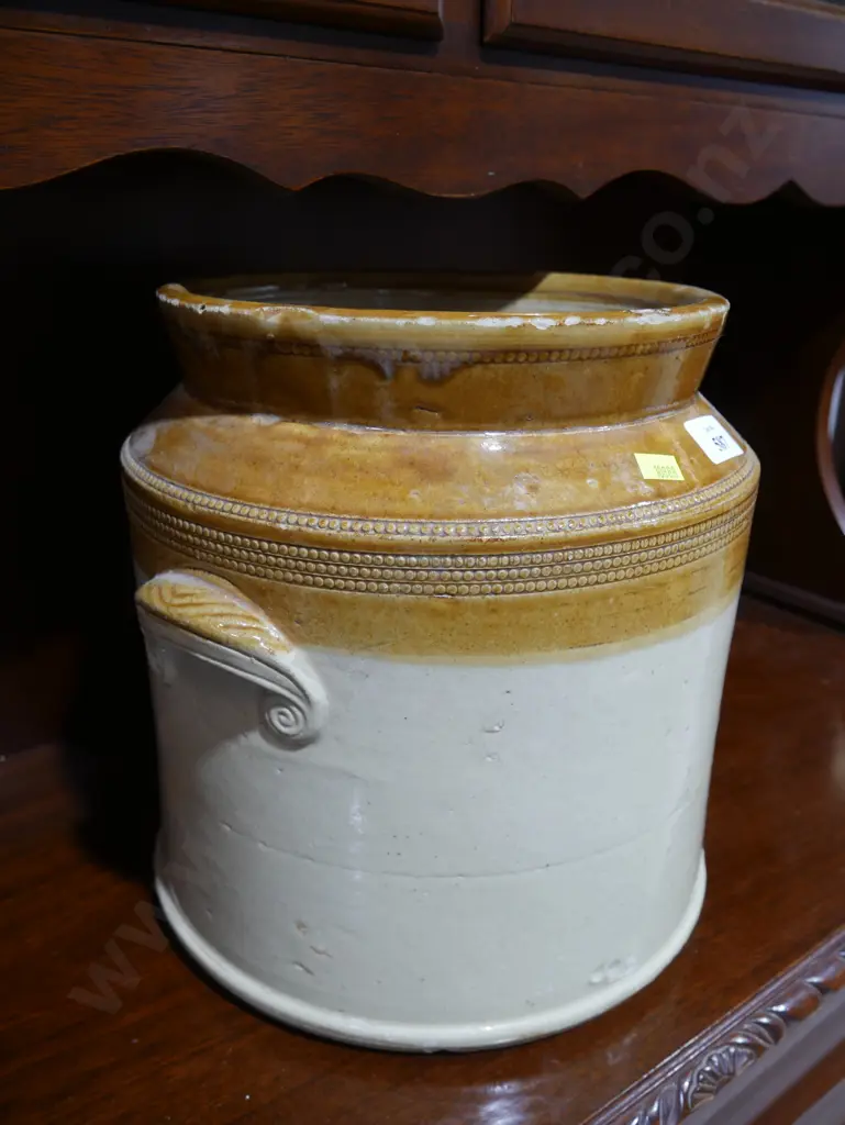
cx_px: 422
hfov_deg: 49.8
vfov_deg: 63.4
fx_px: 911
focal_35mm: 28
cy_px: 562
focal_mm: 14
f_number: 3.5
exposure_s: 1/60
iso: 400
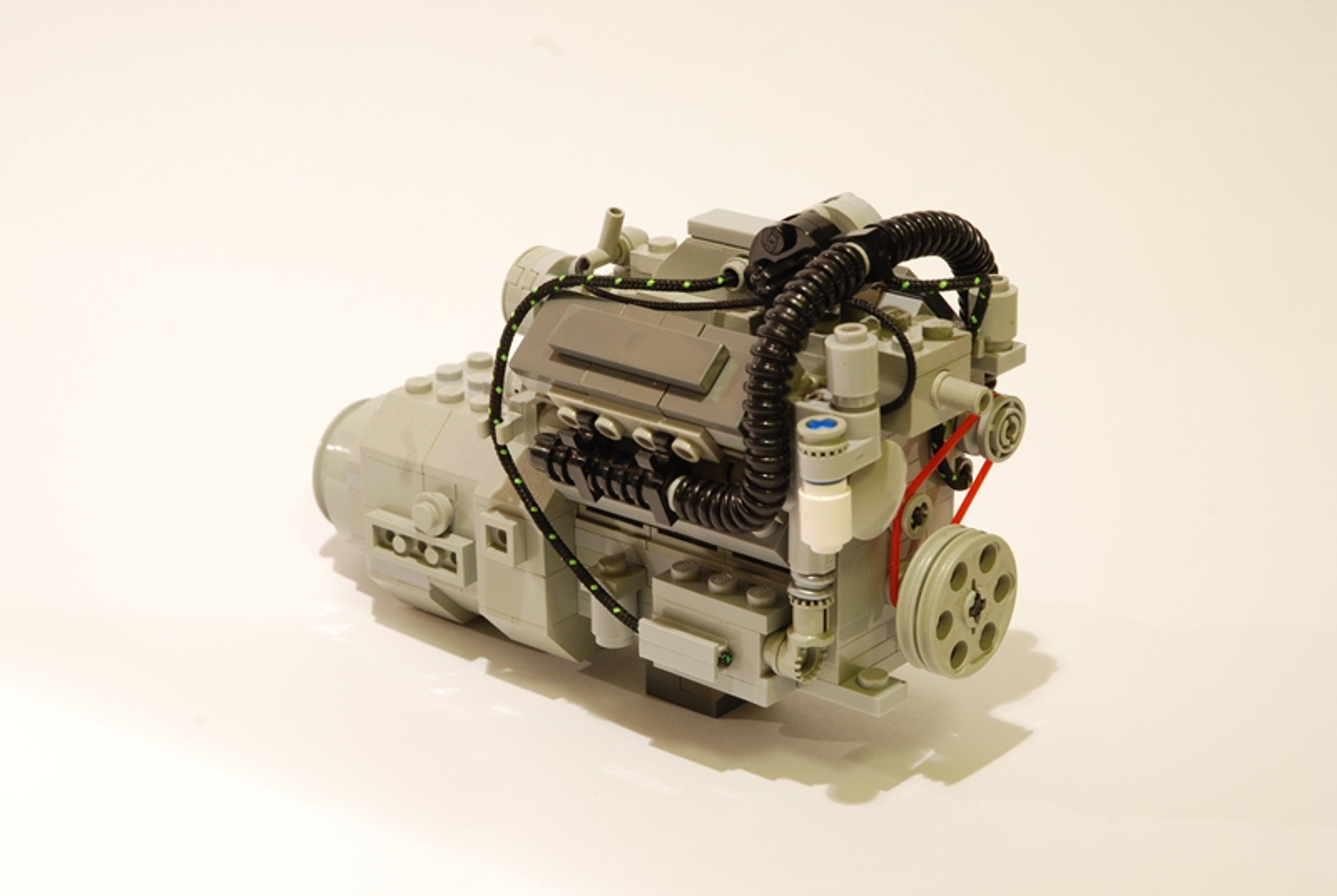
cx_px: 668
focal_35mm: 90
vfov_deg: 15.2
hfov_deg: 22.6
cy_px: 448
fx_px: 3347
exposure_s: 6
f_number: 13
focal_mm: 60
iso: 100
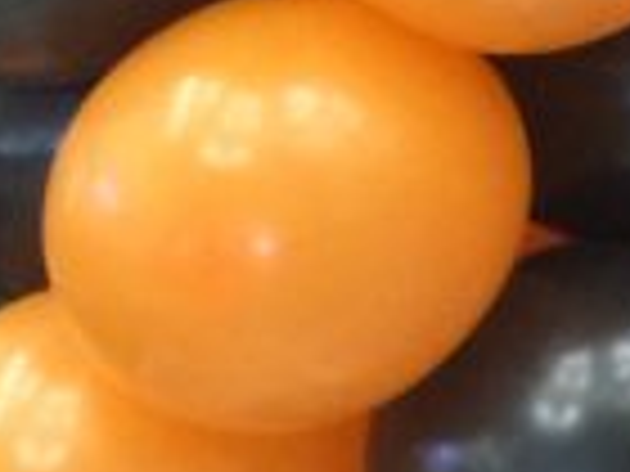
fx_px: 3858
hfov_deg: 8.0
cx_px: 1917
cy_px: -679
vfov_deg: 6.6
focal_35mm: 212
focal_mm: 4.15
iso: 160
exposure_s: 1/30
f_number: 2.2
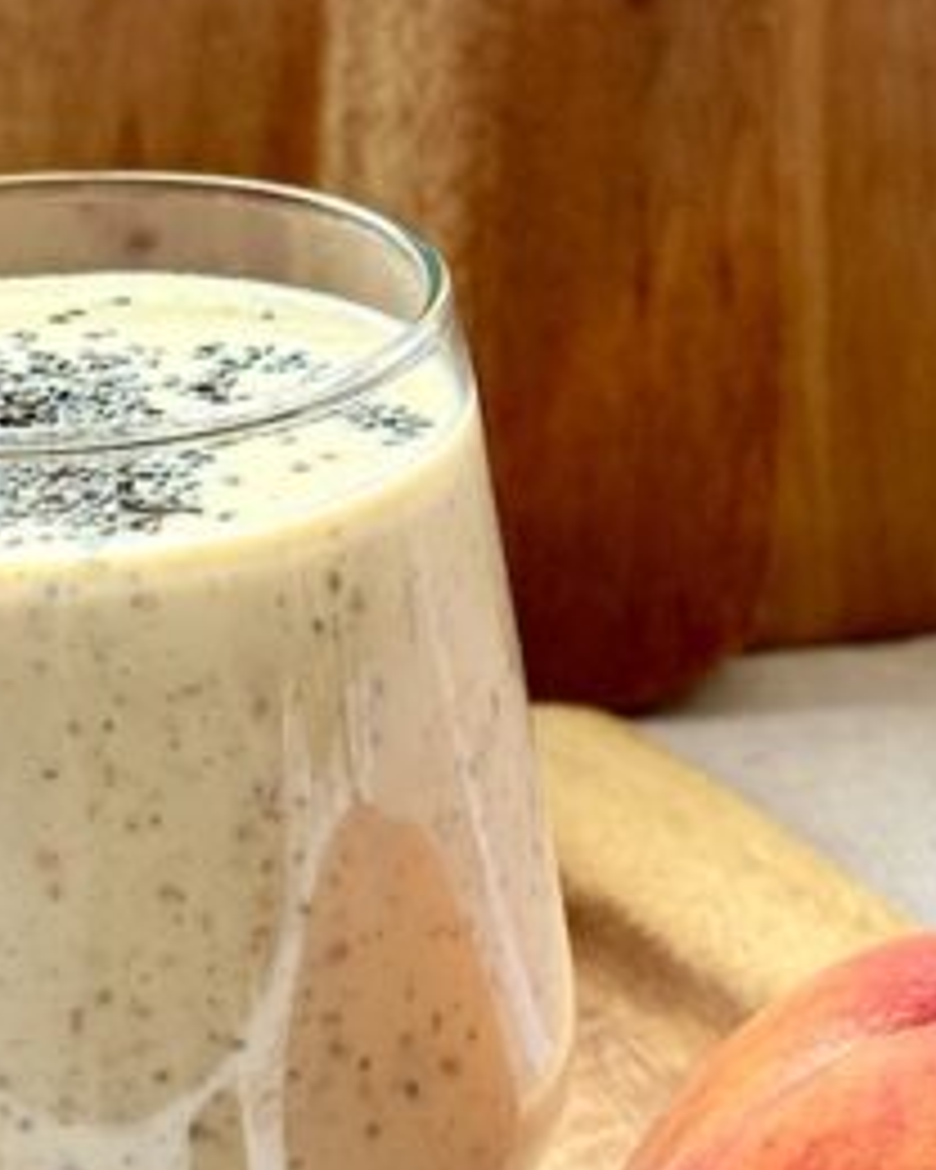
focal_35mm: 108
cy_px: 734
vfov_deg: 17.8
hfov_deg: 14.3
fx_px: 3740
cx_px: 459
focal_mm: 6.76
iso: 250
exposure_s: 1/51
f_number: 1.78
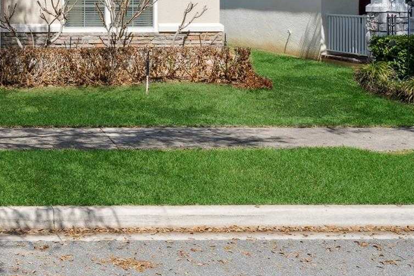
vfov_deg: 20.0
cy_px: 5
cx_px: -18
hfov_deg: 28.3
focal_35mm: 66
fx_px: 759
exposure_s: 1/640
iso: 400
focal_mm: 31
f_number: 9
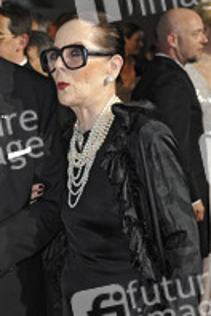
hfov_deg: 10.4
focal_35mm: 131
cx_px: 8
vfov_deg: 15.6
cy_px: 228
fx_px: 1152
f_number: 5.6
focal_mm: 65
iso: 640
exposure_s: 1/160
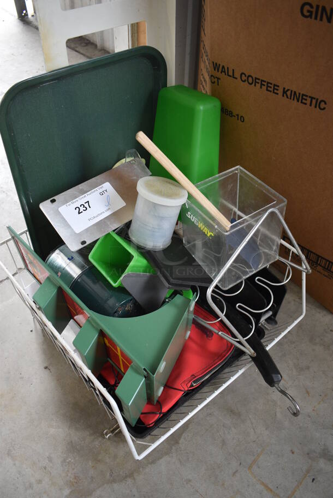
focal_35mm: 30
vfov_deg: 61.9
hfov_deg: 43.7
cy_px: 249
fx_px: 416
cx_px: 166
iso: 800
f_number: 3.8
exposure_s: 1/160
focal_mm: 20
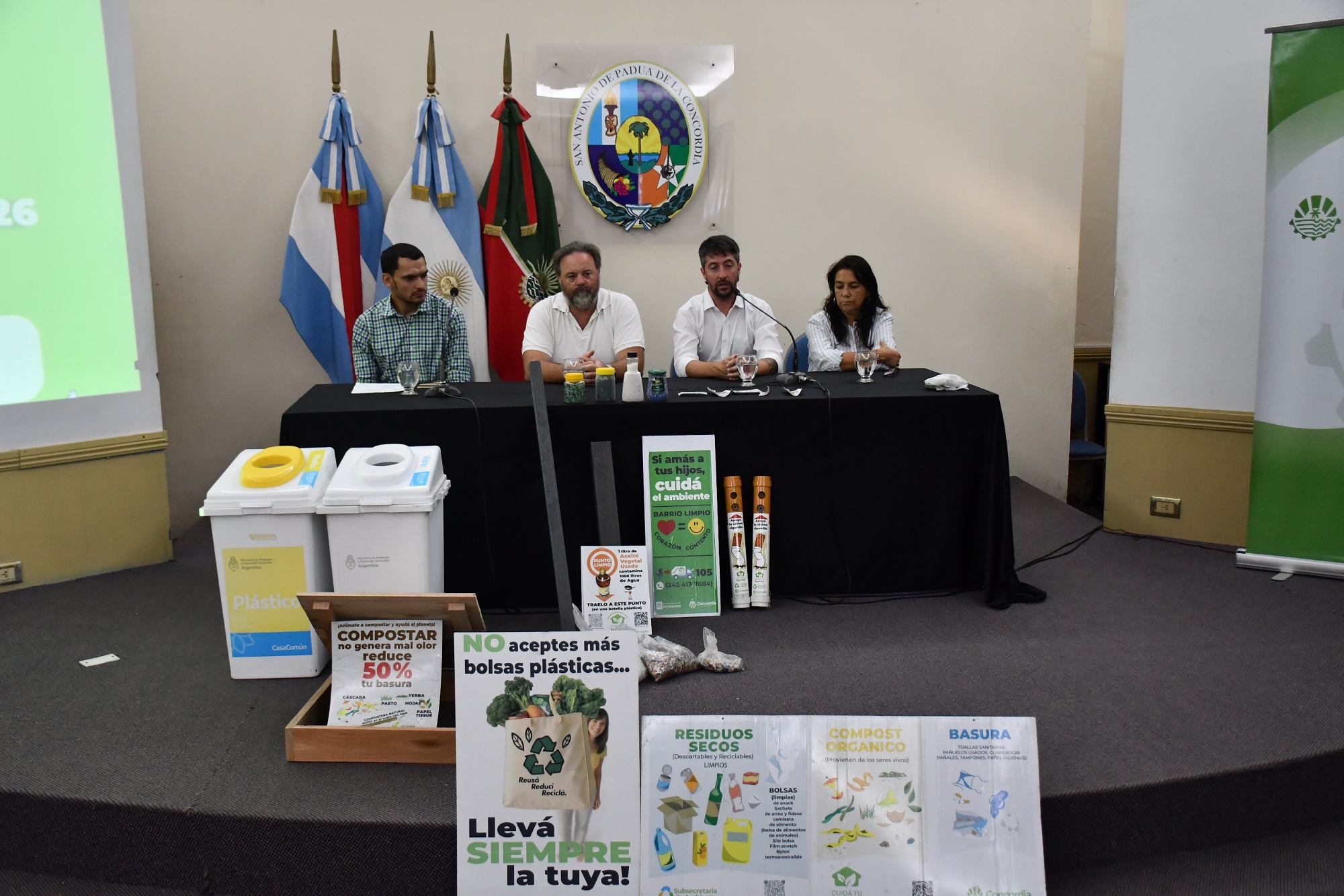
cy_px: 448
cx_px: 672
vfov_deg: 36.9
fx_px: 1344
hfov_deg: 53.1
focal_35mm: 36
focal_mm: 24
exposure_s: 1/100
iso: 1250
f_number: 3.8
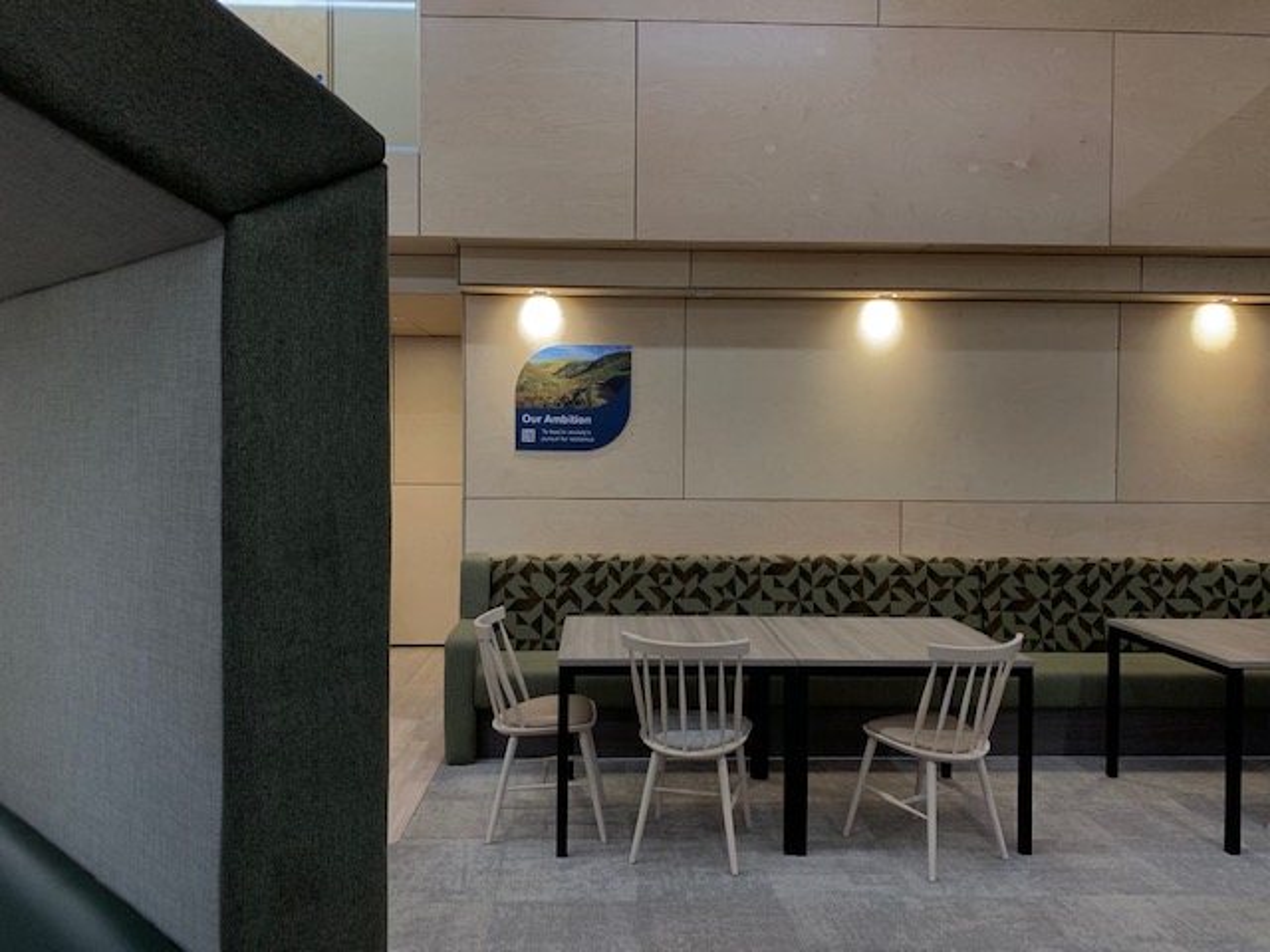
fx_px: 954
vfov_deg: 53.1
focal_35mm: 26
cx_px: 635
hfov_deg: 67.3
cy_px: 476
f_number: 1.8
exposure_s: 1/116
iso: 100
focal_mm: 4.25
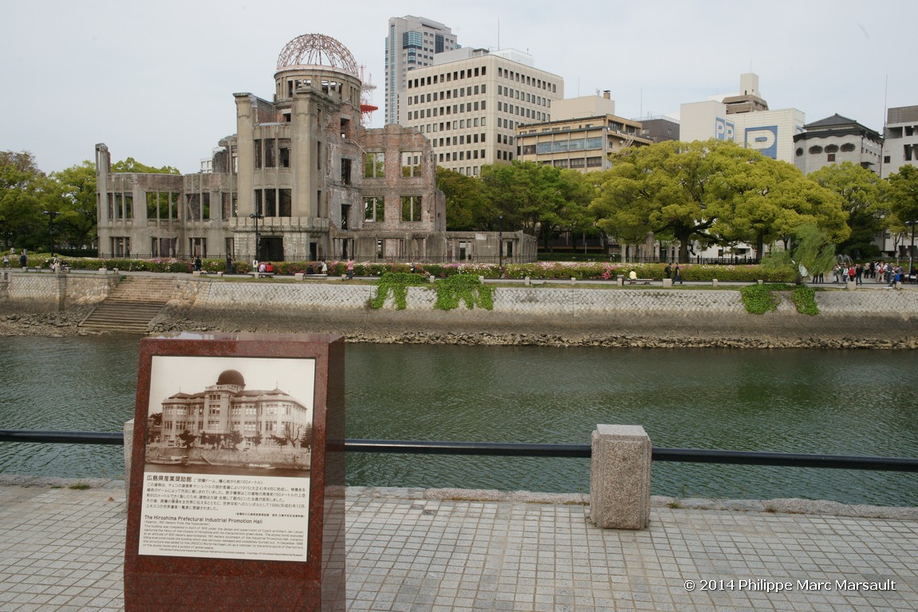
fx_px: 765
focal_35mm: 30
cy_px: 306
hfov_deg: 61.9
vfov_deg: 43.6
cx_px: 459
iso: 400
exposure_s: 1/125
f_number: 18
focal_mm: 30
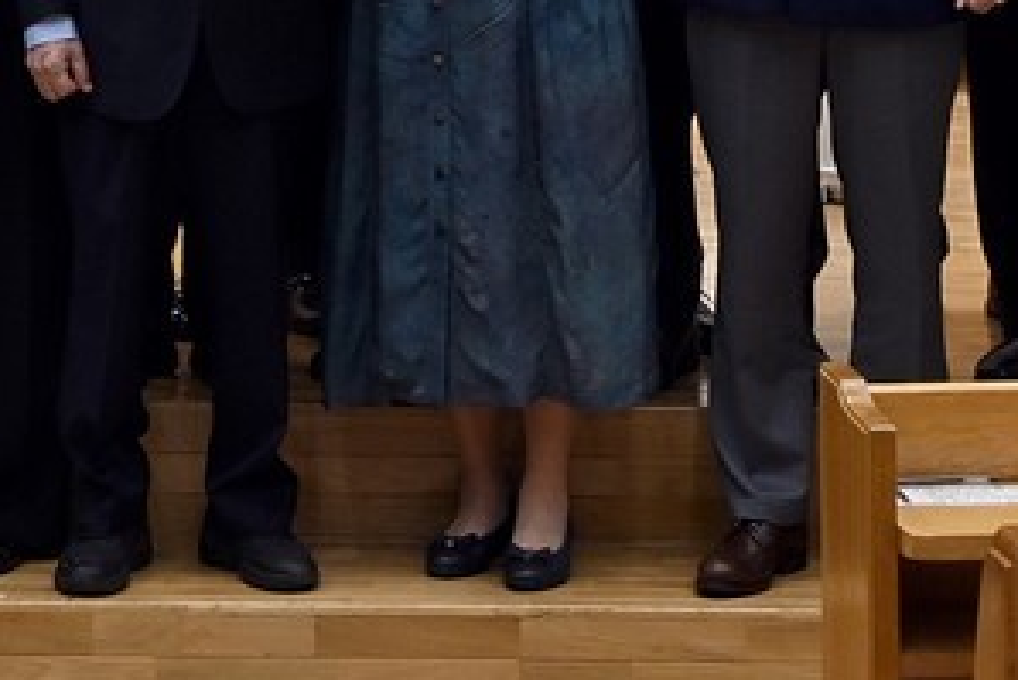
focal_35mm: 148
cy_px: -733
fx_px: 4191
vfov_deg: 8.7
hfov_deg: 13.8
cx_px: 215
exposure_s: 1/60
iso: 320
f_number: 4.2
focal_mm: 23
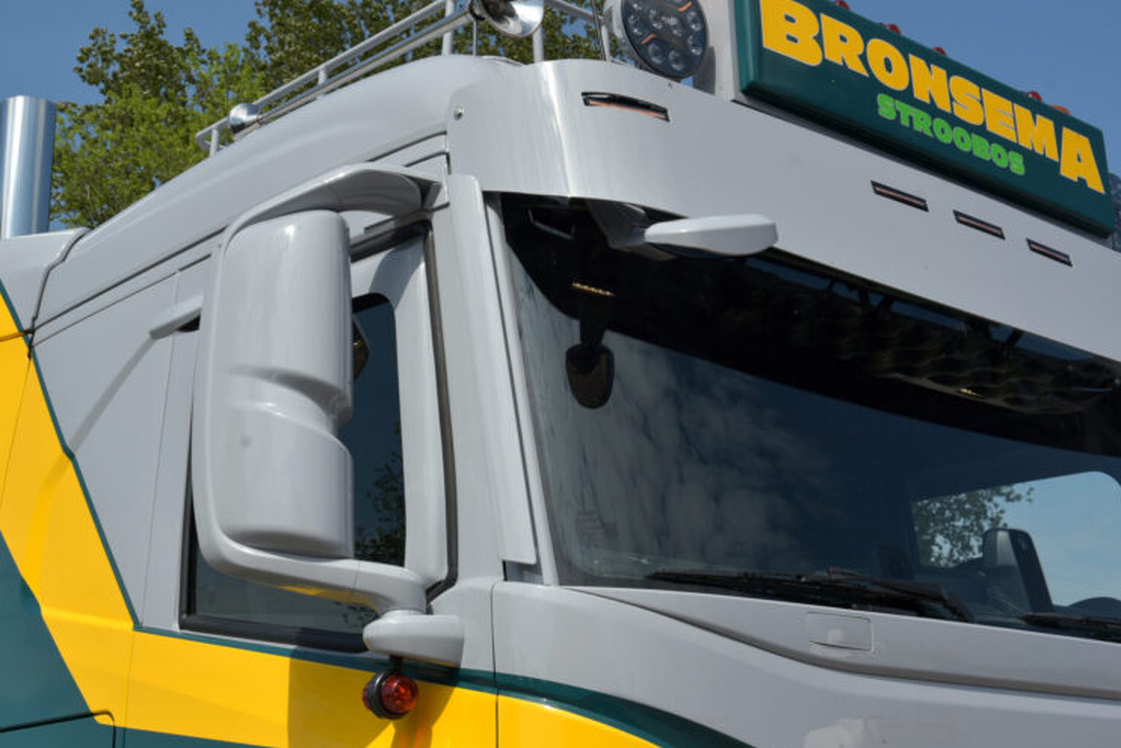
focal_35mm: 58
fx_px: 1806
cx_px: 508
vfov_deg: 23.4
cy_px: 343
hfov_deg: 34.5
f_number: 13
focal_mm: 42
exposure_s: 1/640
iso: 250
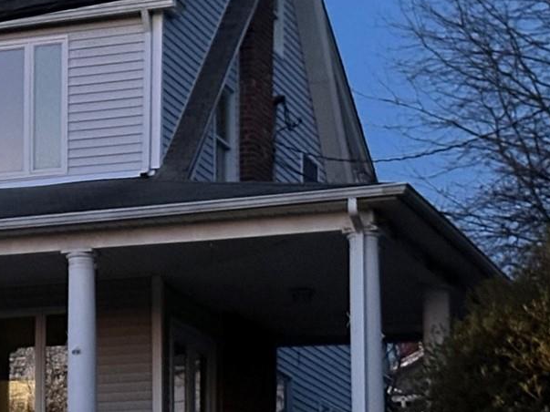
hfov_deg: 11.8
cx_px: -183
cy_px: 430
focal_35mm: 163
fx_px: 2589
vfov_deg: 9.0
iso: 640
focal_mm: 6.86
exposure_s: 1/20
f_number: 1.78
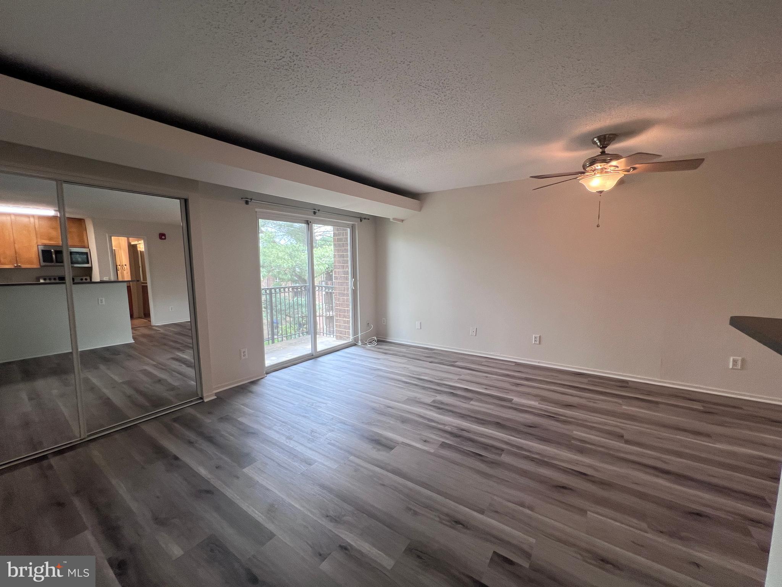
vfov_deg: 89.9
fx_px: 294
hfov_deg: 106.2
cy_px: 294
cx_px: 391
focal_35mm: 13
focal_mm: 1.57
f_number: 1.8
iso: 80
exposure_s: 1/120
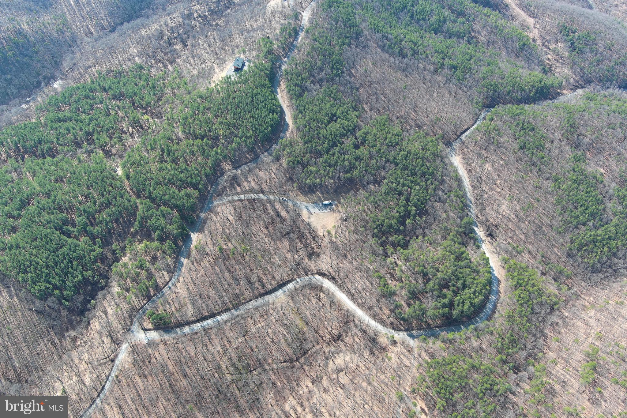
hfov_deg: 63.7
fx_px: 505
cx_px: 314
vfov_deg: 45.0
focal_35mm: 29
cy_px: 209
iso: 100
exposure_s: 1/256
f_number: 2.8
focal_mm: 10.57
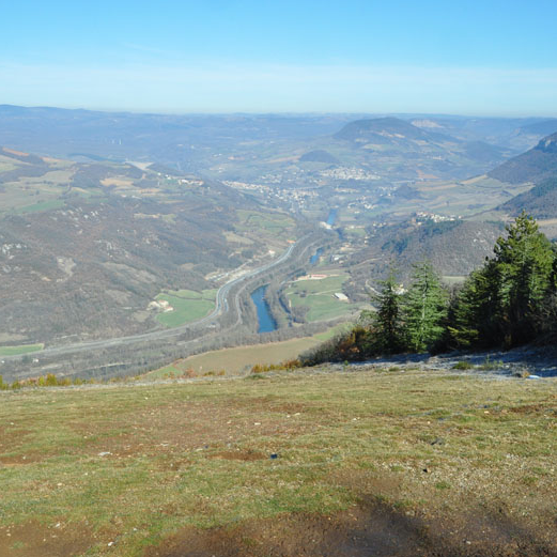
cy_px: 274
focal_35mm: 43
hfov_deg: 39.2
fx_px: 783
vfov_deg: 39.2
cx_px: 270
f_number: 18
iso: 400
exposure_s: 1/200
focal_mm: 22
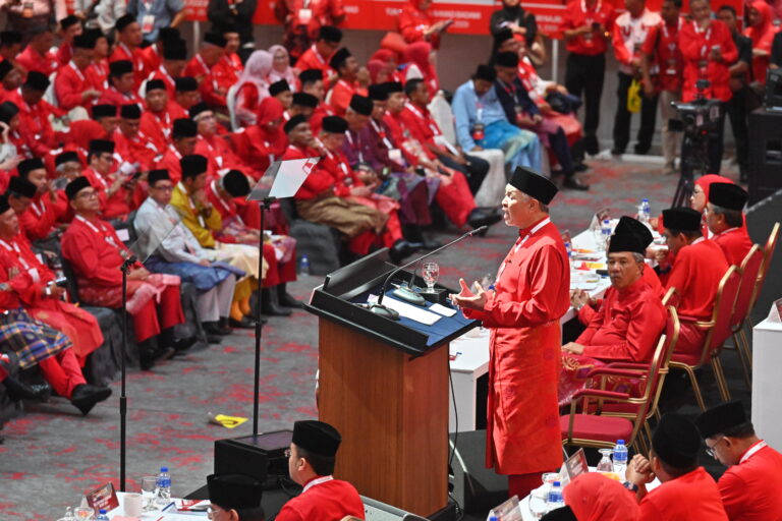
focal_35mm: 200
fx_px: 4344
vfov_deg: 6.9
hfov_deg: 10.3
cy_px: 260
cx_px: 391
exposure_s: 1/400
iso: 4000
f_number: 5
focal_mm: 200
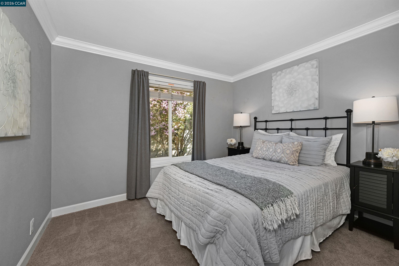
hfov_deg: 104.3
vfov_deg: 81.2
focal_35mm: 14
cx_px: 200
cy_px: 133
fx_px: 155
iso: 320
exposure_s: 1/6
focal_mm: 14
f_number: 5.6
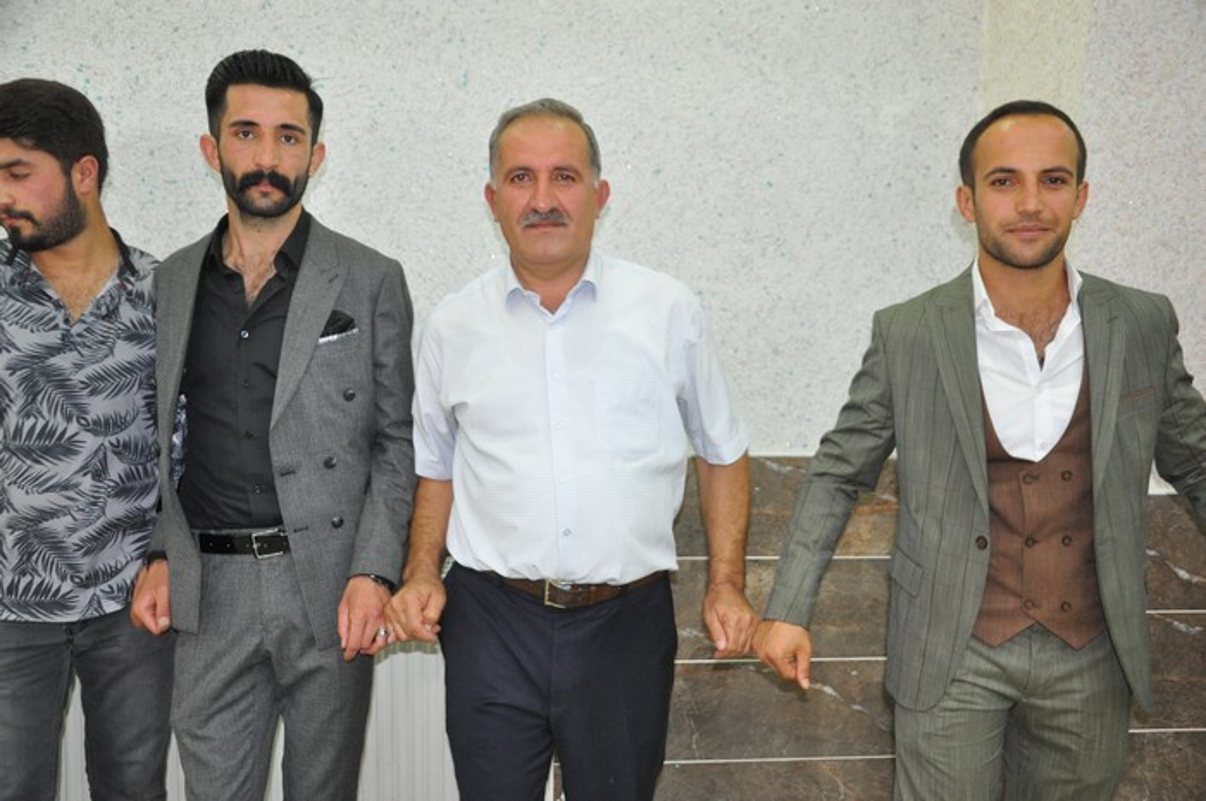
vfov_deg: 39.9
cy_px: 400
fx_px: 1104
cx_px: 603
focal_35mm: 33
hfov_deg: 57.3
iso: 1250
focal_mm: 22
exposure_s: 1/60
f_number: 4.5
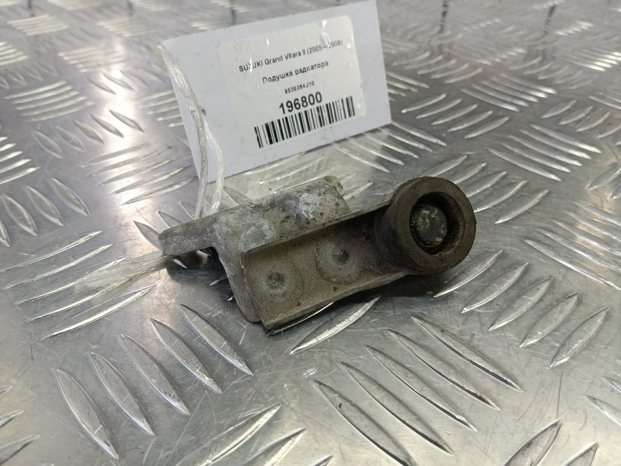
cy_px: 233
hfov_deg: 73.9
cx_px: 310
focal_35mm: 23
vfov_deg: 58.9
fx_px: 413
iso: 122
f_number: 1.6
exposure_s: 1/50
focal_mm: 4.11
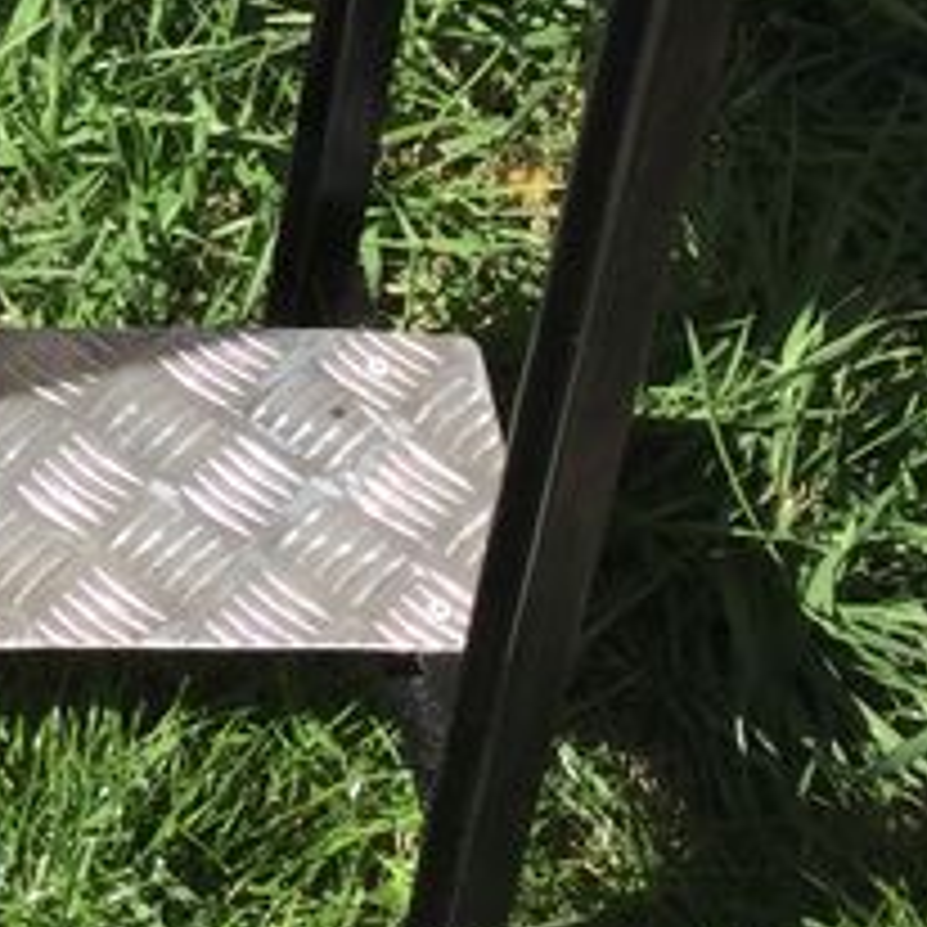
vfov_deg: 12.8
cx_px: -770
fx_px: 4030
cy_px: -162
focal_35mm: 133
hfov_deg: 12.0
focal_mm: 3.3
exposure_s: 1/840
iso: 25
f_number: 2.4
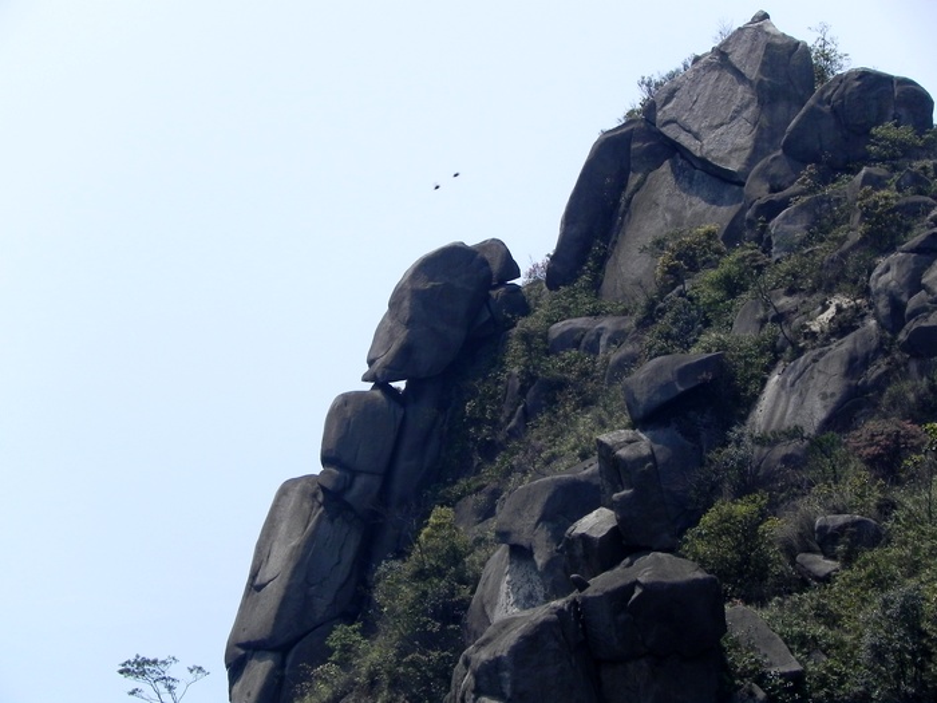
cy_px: 352
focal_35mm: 247
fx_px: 6686
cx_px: 468
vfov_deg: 6.0
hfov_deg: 8.0
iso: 160
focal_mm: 44
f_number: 7.1
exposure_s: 1/442
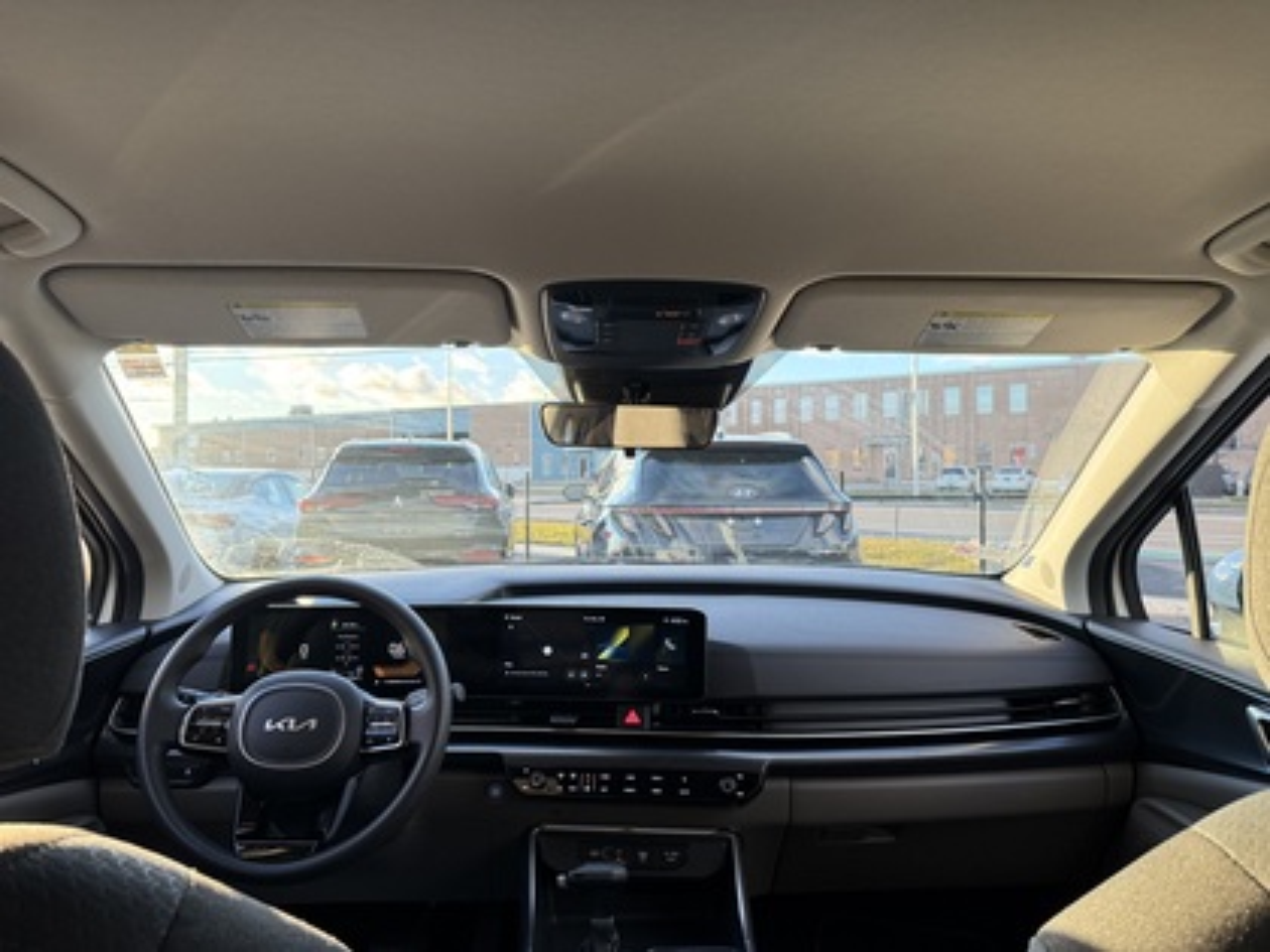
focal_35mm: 24
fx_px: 881
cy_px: 476
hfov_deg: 71.6
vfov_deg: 56.8
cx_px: 635
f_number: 1.78
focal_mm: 6.76
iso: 200
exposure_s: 1/232
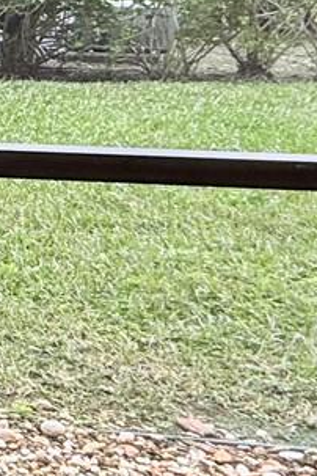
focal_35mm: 77
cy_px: 77
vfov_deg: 25.7
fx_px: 1017
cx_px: -461
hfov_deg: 13.0
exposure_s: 1/194
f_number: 2.2
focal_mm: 2.22
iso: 64
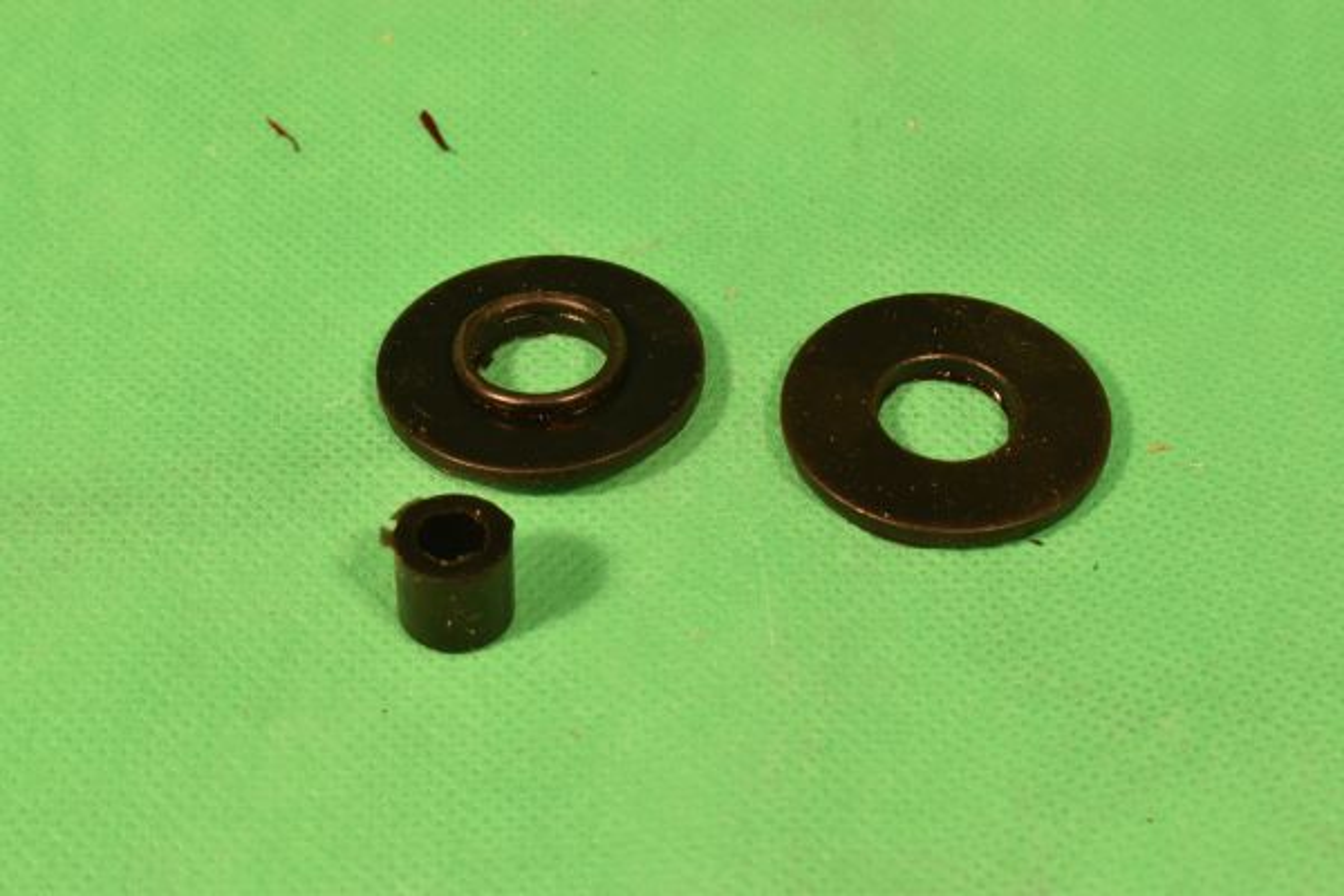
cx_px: 672
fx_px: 2912
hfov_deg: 26.0
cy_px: 448
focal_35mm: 78
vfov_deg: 17.5
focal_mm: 52
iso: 1400
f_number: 16
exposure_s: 1/80
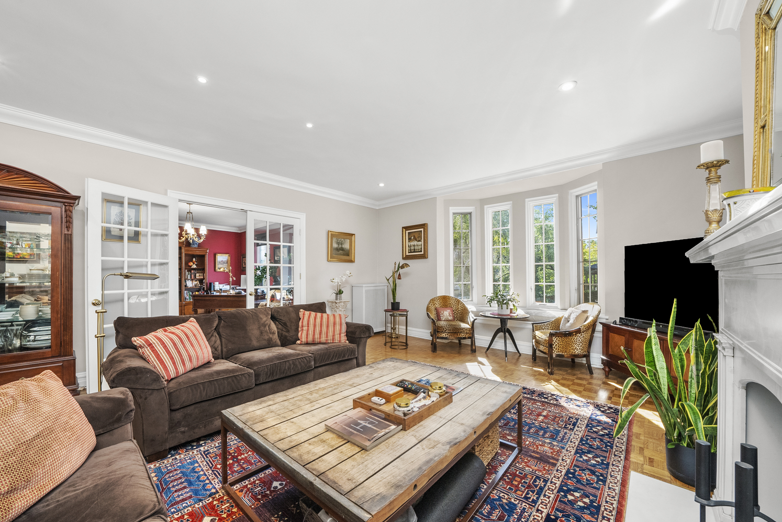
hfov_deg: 108.1
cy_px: 280
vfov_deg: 85.3
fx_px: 282
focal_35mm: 13
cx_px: 361
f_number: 11
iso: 1250
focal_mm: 12
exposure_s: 1/5
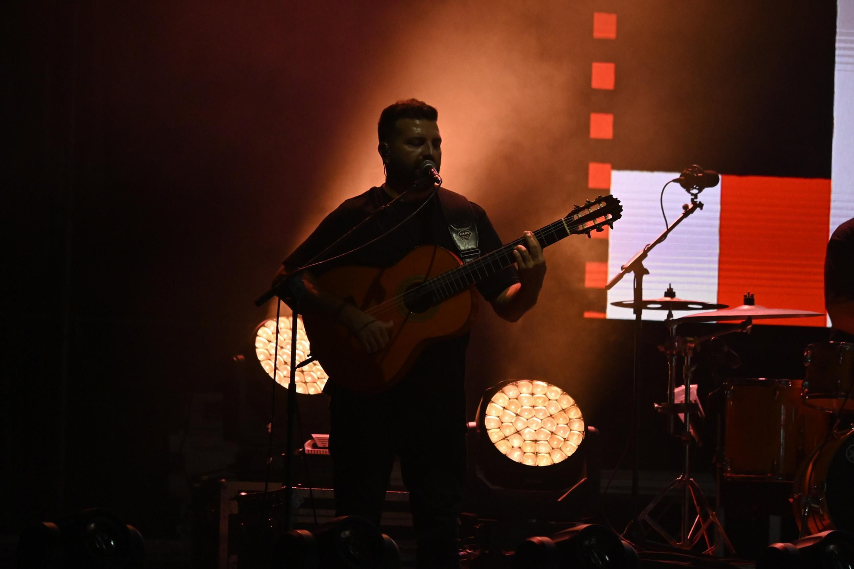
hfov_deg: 5.5
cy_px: 284
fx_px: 8893
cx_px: 427
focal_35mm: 375
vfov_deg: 3.7
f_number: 6.3
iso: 4000
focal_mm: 250
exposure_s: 1/200
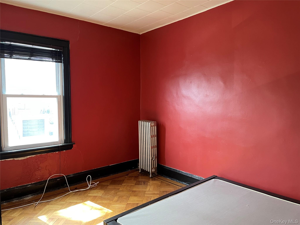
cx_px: 150
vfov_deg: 53.1
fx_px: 225
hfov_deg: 67.3
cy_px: 112
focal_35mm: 26
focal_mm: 4.2
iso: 250
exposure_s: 1/60
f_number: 1.6
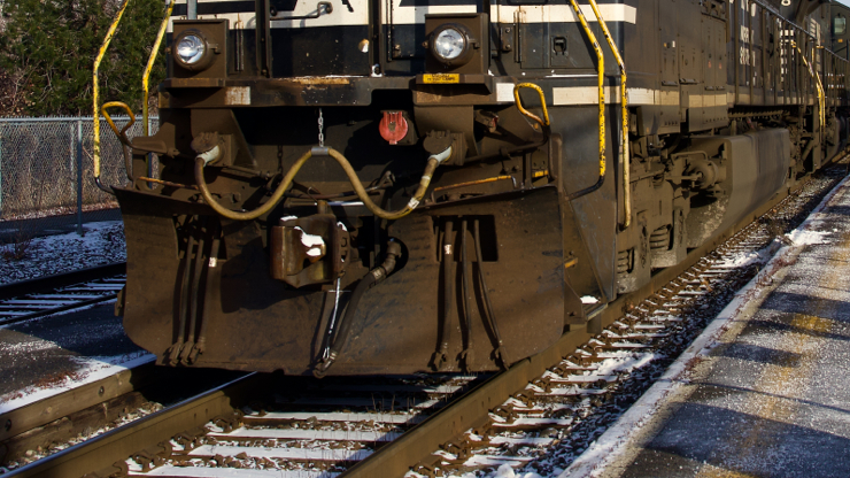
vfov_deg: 17.7
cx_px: 528
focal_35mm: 67
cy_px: 49
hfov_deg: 31.3
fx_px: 1510
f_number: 8
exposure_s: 1/800
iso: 250
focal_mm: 37
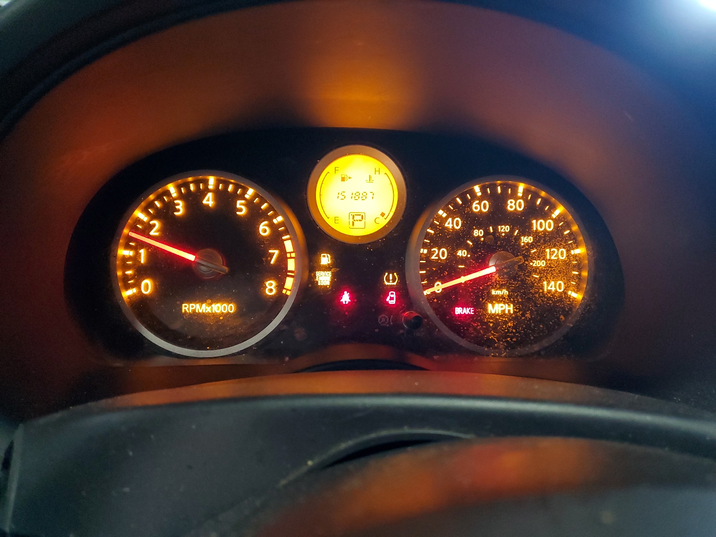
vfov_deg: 53.1
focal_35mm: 26
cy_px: 268
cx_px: 358
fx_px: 538
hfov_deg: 67.3
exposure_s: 1/40
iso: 301
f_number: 1.5
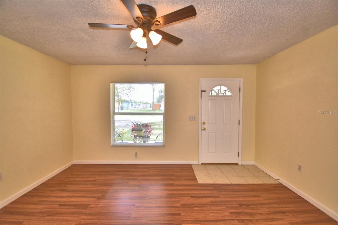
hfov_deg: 100.4
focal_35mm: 15
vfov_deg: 77.3
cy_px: 112
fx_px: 141
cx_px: 169
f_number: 4.5
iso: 200
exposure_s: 1/60
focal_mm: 10
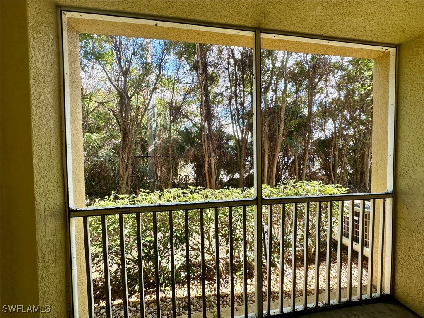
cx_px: 212
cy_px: 159
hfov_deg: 102.1
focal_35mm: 14
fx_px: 171
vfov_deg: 85.7
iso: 40
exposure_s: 1/99
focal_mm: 2.22
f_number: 2.2
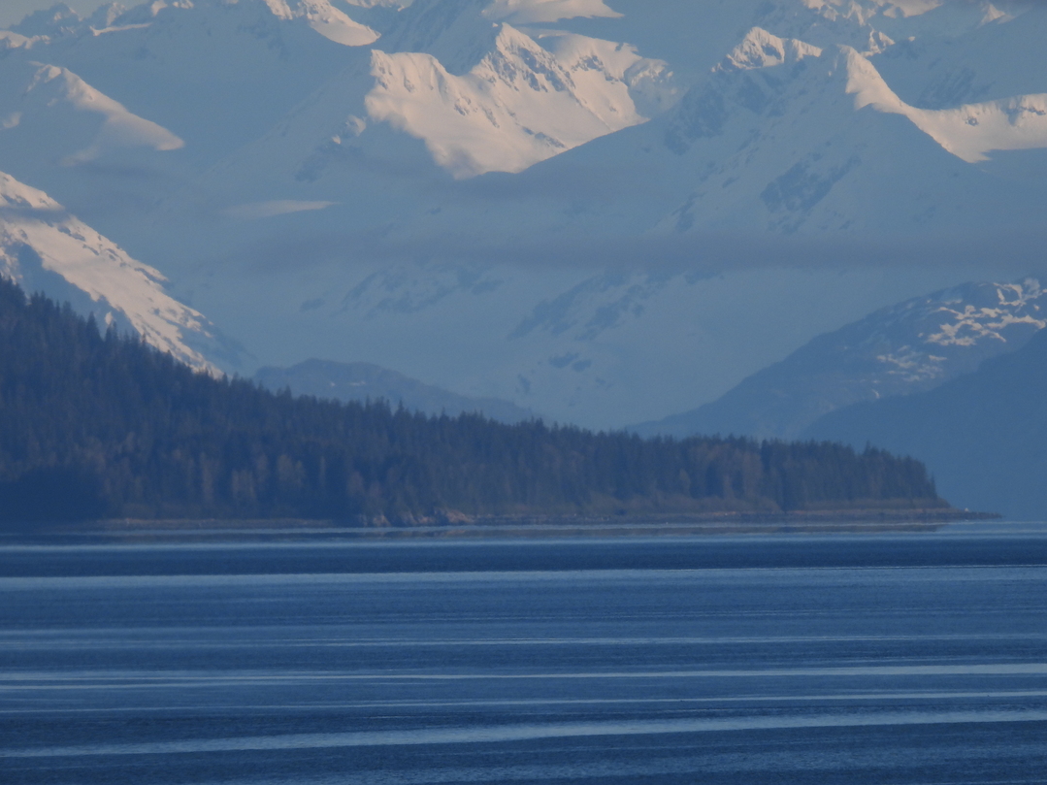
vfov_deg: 1.3
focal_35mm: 1127
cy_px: 349
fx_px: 34084
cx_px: 578
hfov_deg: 1.8
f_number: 5.6
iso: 100
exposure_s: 1/640
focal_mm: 170
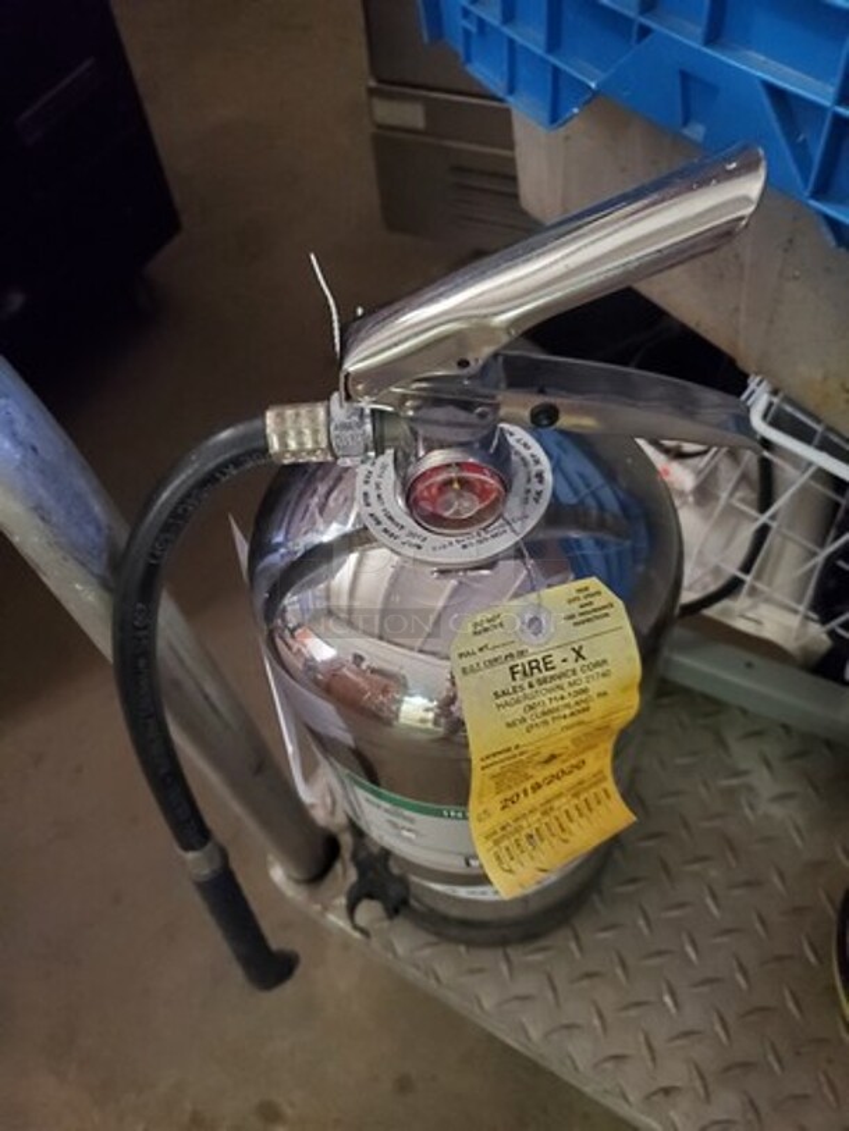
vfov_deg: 67.3
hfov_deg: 53.1
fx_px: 850
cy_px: 566
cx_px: 424
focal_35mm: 26
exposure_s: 1/60
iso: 800
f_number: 1.5
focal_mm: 4.3
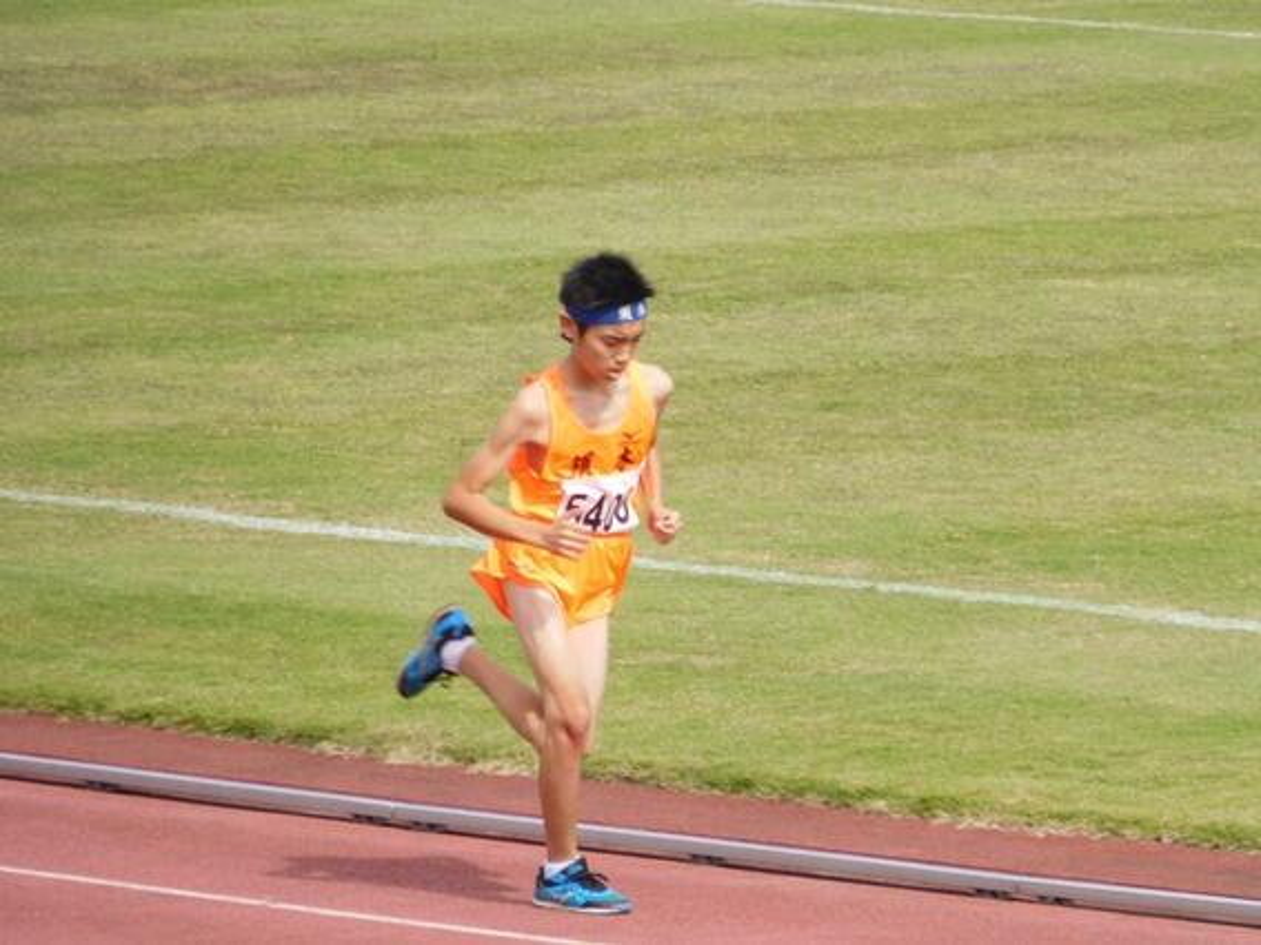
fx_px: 18214
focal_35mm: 500
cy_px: 472
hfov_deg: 4.0
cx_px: 630
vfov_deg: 3.0
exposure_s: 1/250
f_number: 6.5
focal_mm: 90
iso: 140
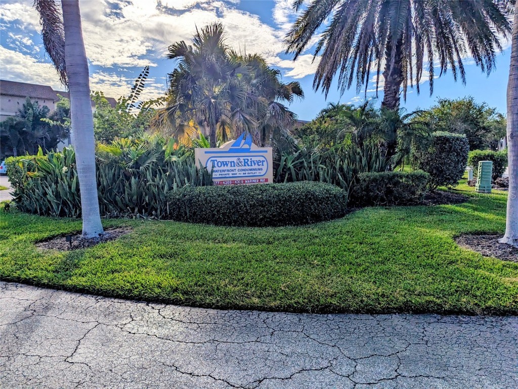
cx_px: 259
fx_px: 359
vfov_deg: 56.8
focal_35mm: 24
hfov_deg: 71.6
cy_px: 194
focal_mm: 6.81
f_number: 1.85
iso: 42
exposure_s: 1/5952
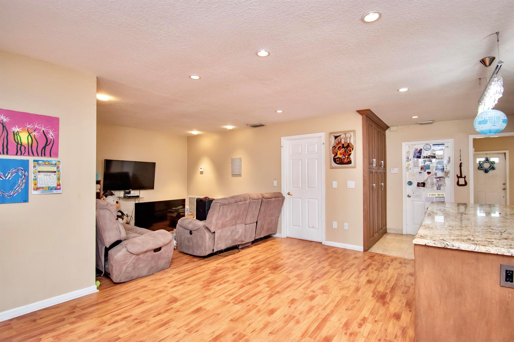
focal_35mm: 17
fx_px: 246
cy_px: 171
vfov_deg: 69.6
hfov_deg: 92.4
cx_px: 257
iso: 1250
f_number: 4.8
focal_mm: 11.5
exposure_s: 1/60
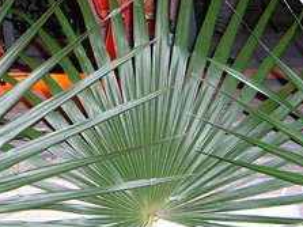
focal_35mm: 109
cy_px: -52
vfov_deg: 13.2
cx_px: -46
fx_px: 954
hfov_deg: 17.3
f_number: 2.8
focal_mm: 8
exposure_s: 1/60
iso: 230
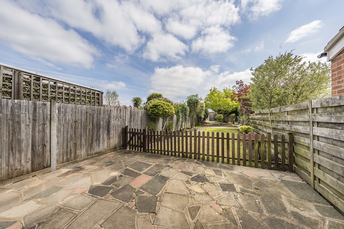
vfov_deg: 90.0
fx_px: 115
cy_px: 114
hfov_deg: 112.6
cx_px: 172
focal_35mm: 12
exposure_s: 1/800
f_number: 9
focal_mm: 12
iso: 320
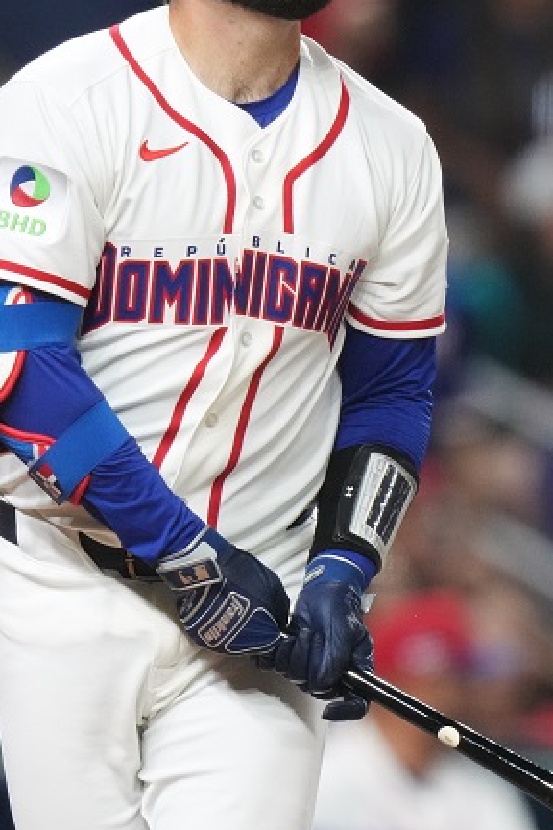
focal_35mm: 1111
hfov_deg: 1.2
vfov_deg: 1.9
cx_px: 273
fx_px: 25597
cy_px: 457
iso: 4000
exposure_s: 1/2000
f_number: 3.2
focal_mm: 400
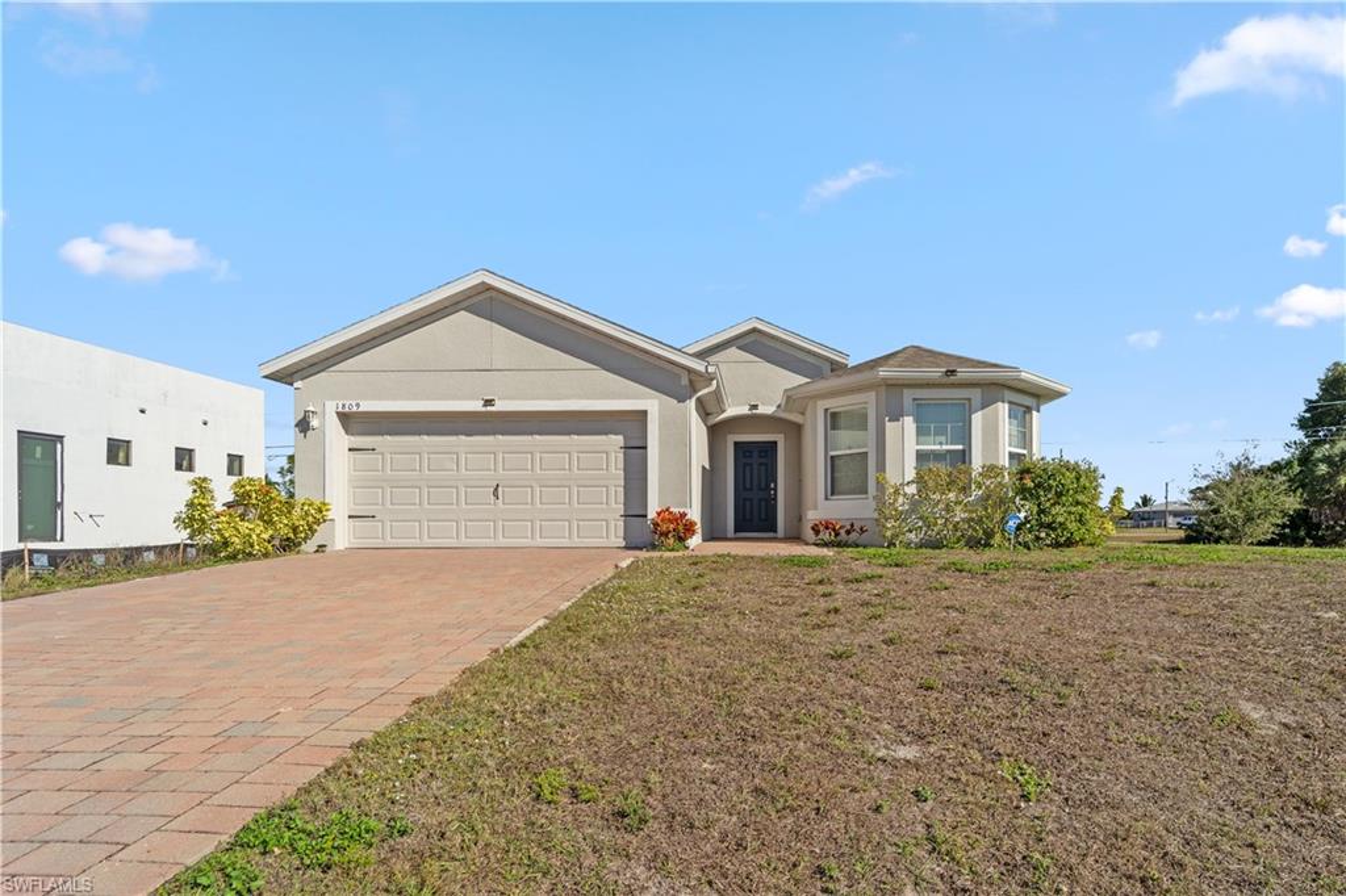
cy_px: 448
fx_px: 523
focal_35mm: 14
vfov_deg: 81.2
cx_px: 673
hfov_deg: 104.3
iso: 250
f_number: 6.3
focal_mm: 14
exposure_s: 1/200
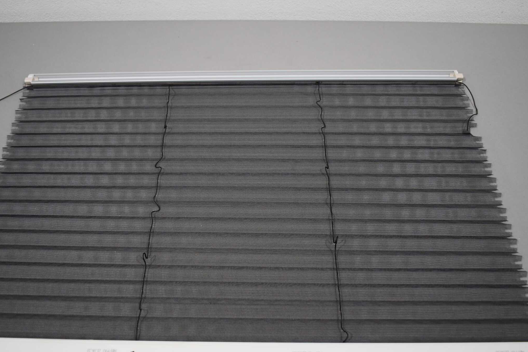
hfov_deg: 50.7
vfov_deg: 35.0
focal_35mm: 38
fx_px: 557
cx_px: 249
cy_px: 190
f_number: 3.8
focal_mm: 20
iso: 720
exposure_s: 1/250
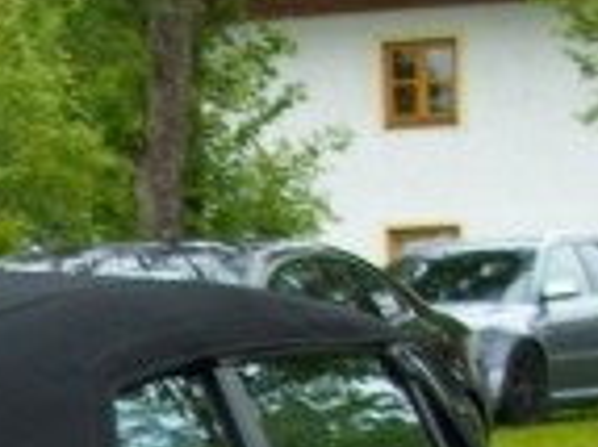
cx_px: -401
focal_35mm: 190
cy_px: 773
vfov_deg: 7.6
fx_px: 3280
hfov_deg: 10.0
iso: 80
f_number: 2.9
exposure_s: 1/126
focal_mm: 5.7
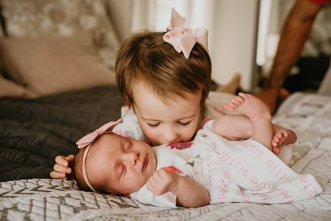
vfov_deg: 37.9
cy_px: 110
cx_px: 166
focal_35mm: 35
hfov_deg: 54.4
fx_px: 322
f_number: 2.8
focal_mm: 35
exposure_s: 1/320
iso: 800
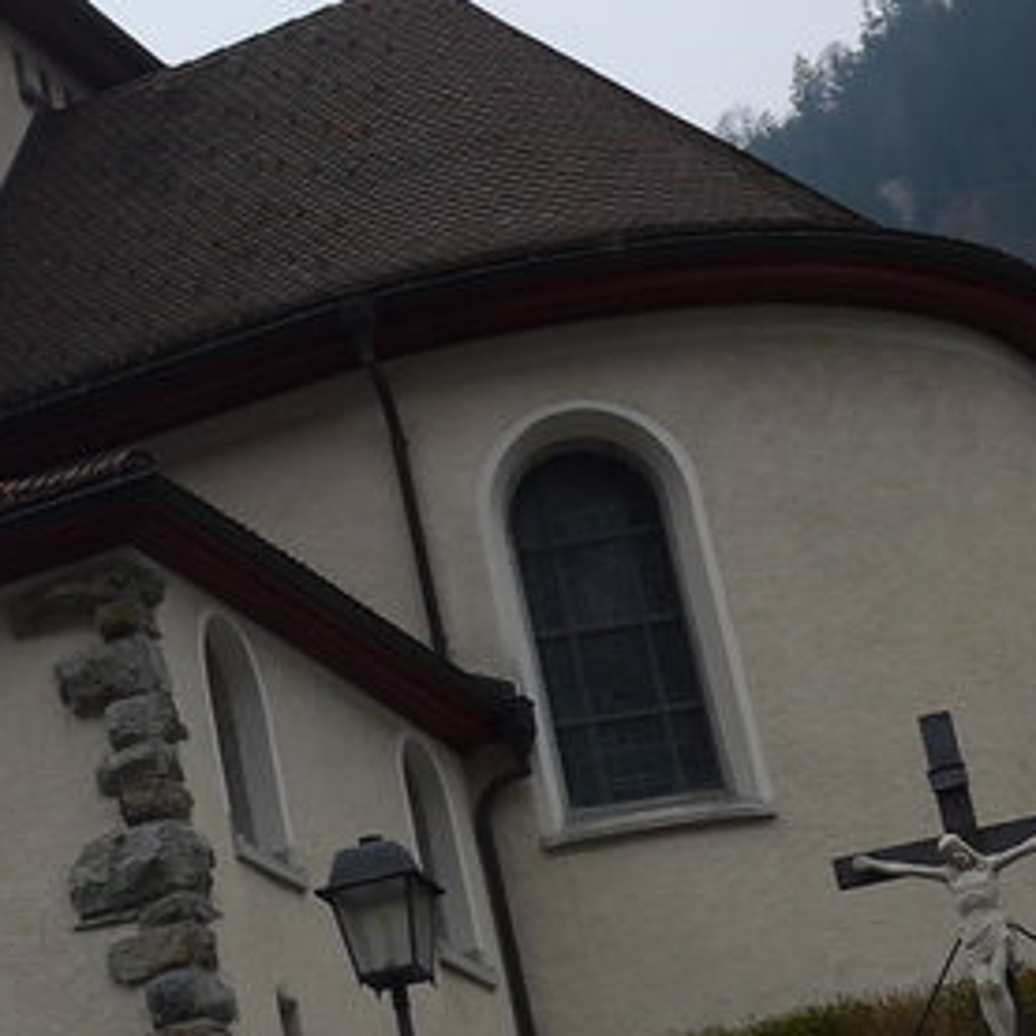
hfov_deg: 14.4
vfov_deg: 15.7
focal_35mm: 111
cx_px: -613
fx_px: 3758
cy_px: 393
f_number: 2.8
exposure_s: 1/1600
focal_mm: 6
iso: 80
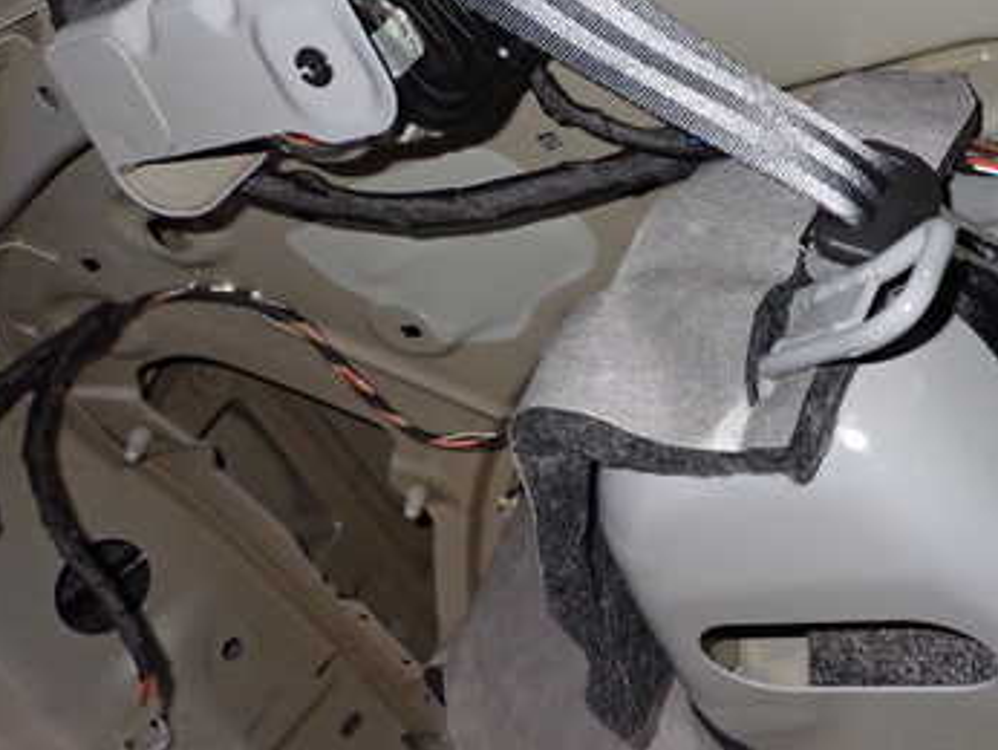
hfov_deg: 36.2
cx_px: 712
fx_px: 1500
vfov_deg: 27.9
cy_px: 248
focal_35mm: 52
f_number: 6.3
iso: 640
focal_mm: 5.4
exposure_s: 1/30
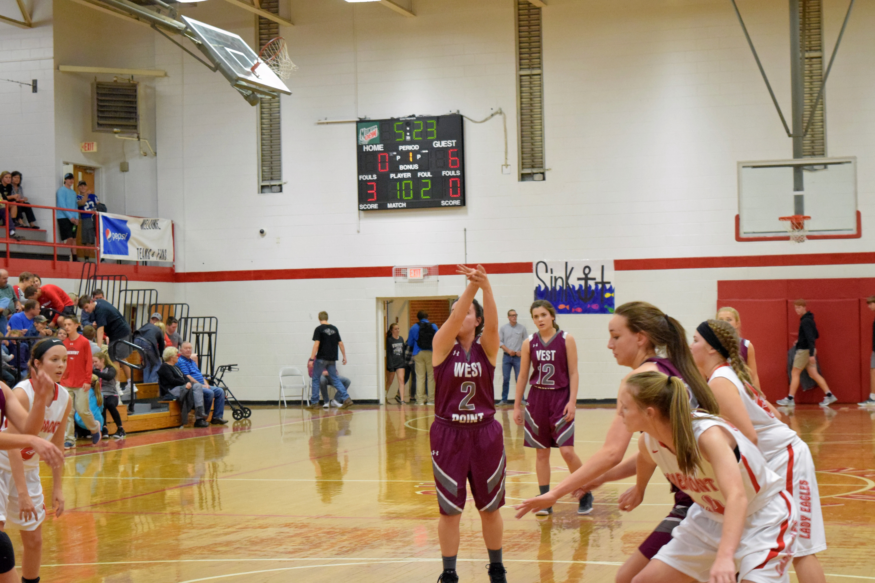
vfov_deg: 18.9
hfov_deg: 28.1
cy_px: 292
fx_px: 1750
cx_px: 438
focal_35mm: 72
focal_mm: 48
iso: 5000
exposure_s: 1/200
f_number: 5.6
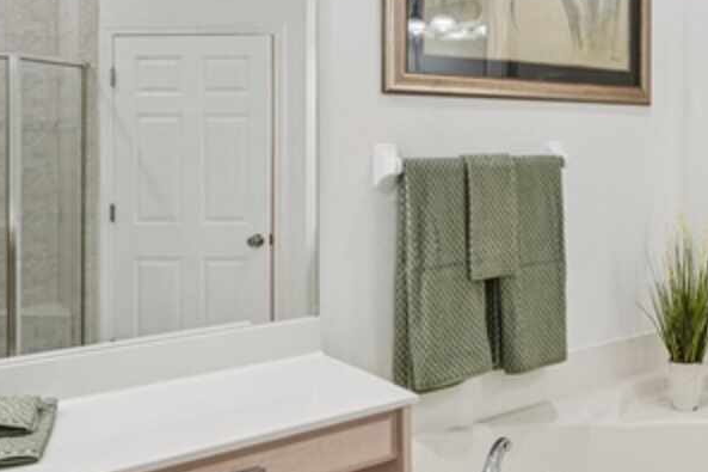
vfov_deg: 32.3
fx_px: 806
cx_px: 673
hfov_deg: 42.3
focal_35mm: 41
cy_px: 148
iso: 400
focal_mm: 19
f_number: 8
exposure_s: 1/30
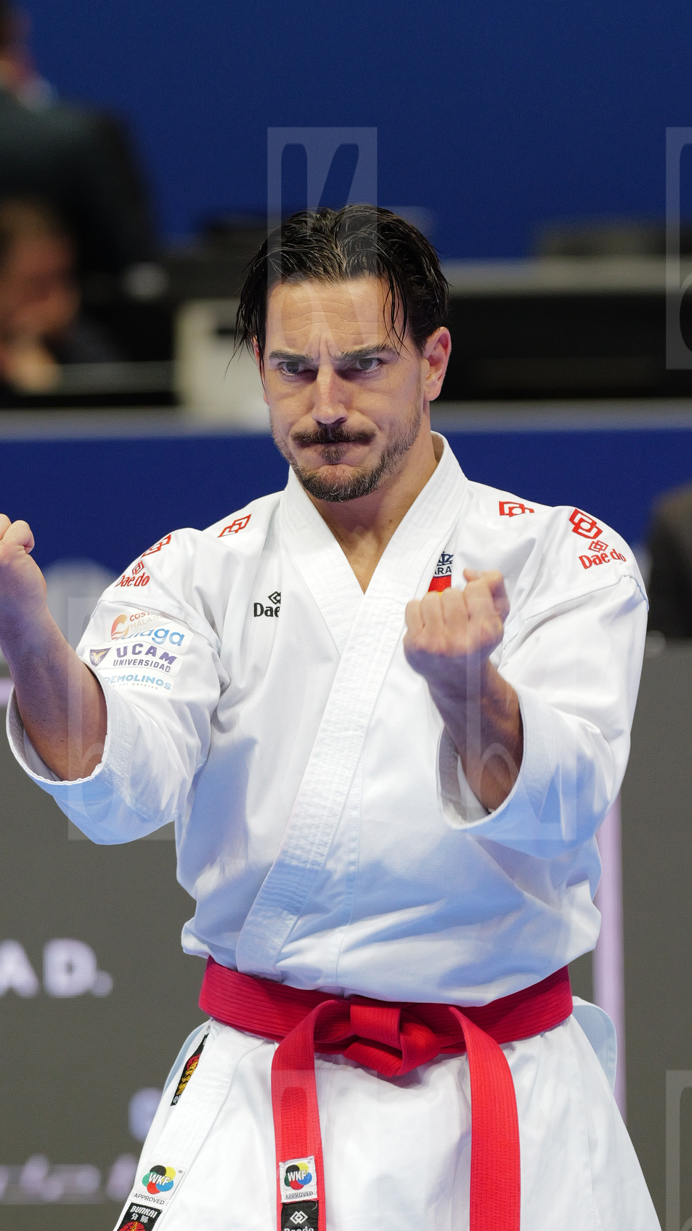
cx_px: 322
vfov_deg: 4.6
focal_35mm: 469
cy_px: 720
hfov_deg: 2.6
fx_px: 15304
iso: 1250
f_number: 3.2
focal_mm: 200
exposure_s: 1/500
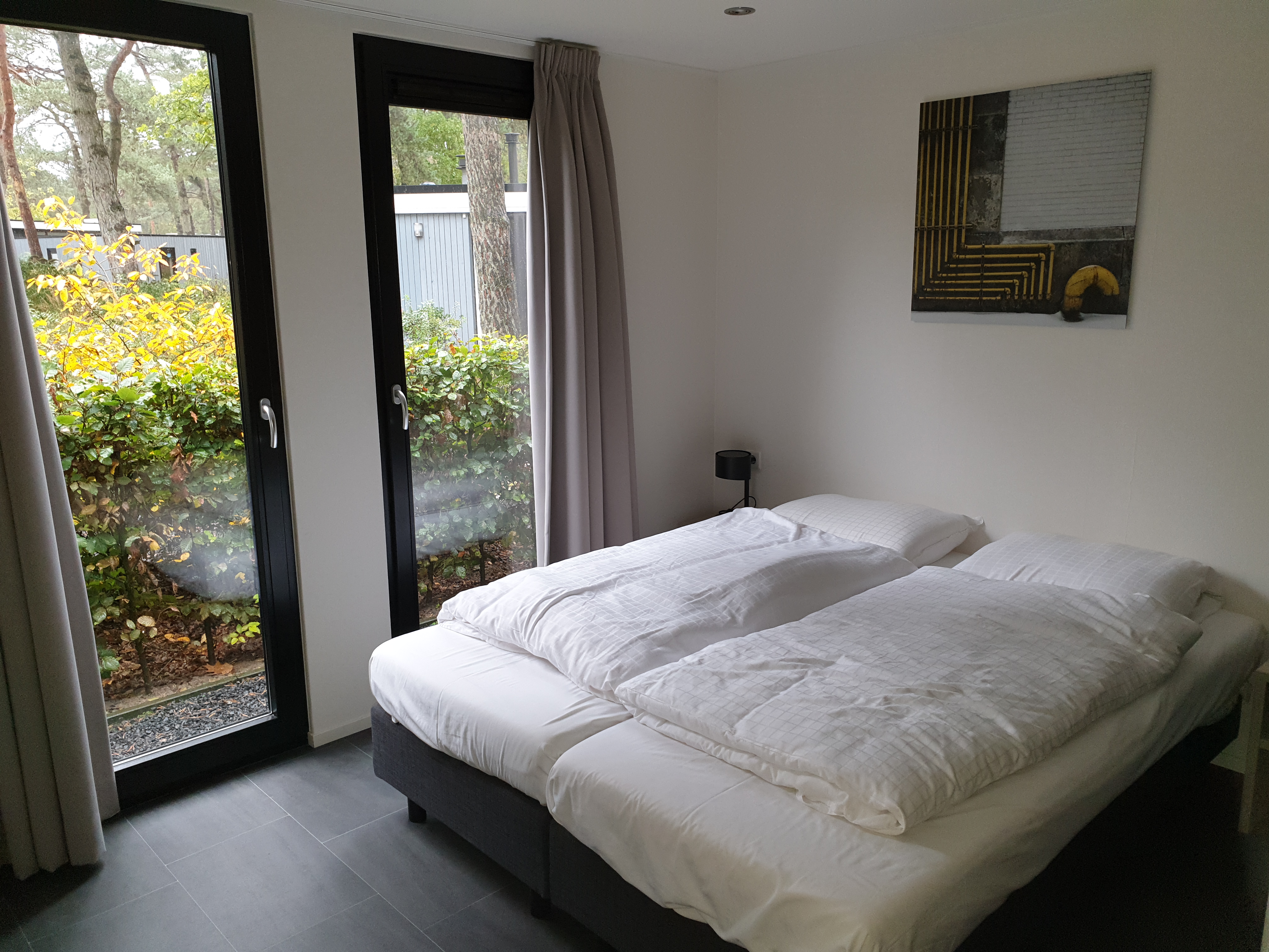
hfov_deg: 67.3
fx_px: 953
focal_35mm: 26
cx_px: 634
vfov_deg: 53.1
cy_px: 476
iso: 100
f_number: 2.4
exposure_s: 1/40
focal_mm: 4.3
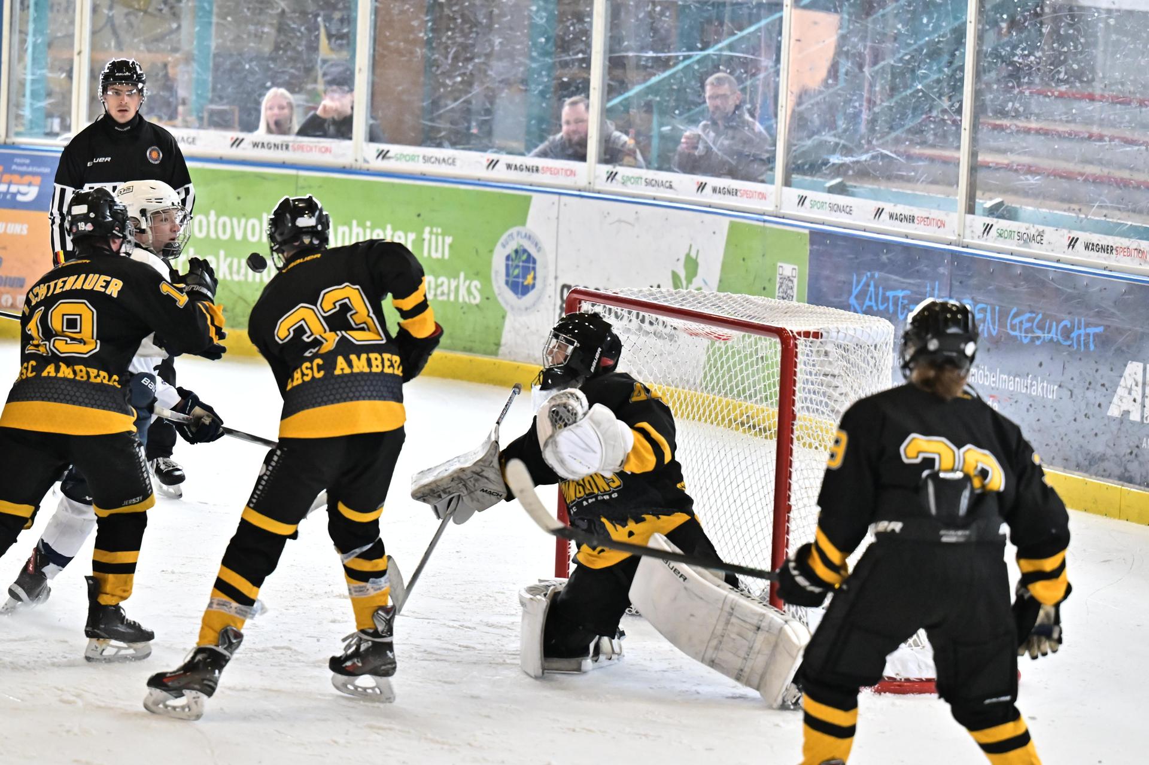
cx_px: 574
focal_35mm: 187
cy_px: 382
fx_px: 5967
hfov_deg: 11.0
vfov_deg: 7.3
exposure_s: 1/1000
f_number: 2.8
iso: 3200
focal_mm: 125
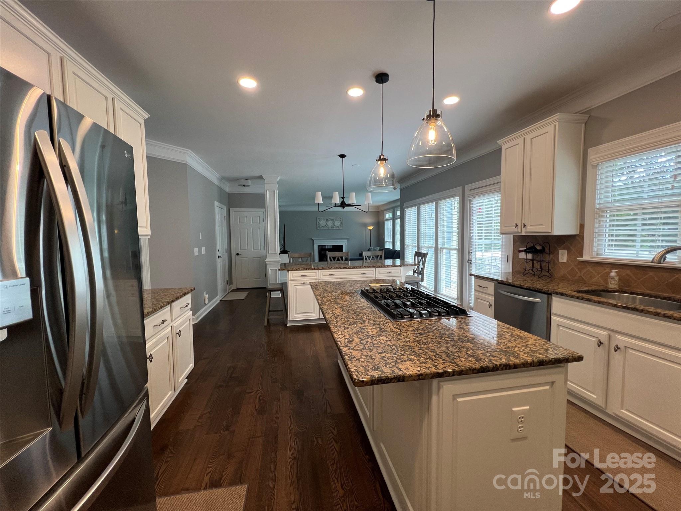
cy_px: 256
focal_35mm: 13
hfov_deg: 106.2
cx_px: 340
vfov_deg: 89.9
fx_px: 256
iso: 125
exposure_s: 1/120
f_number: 1.8
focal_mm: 1.57
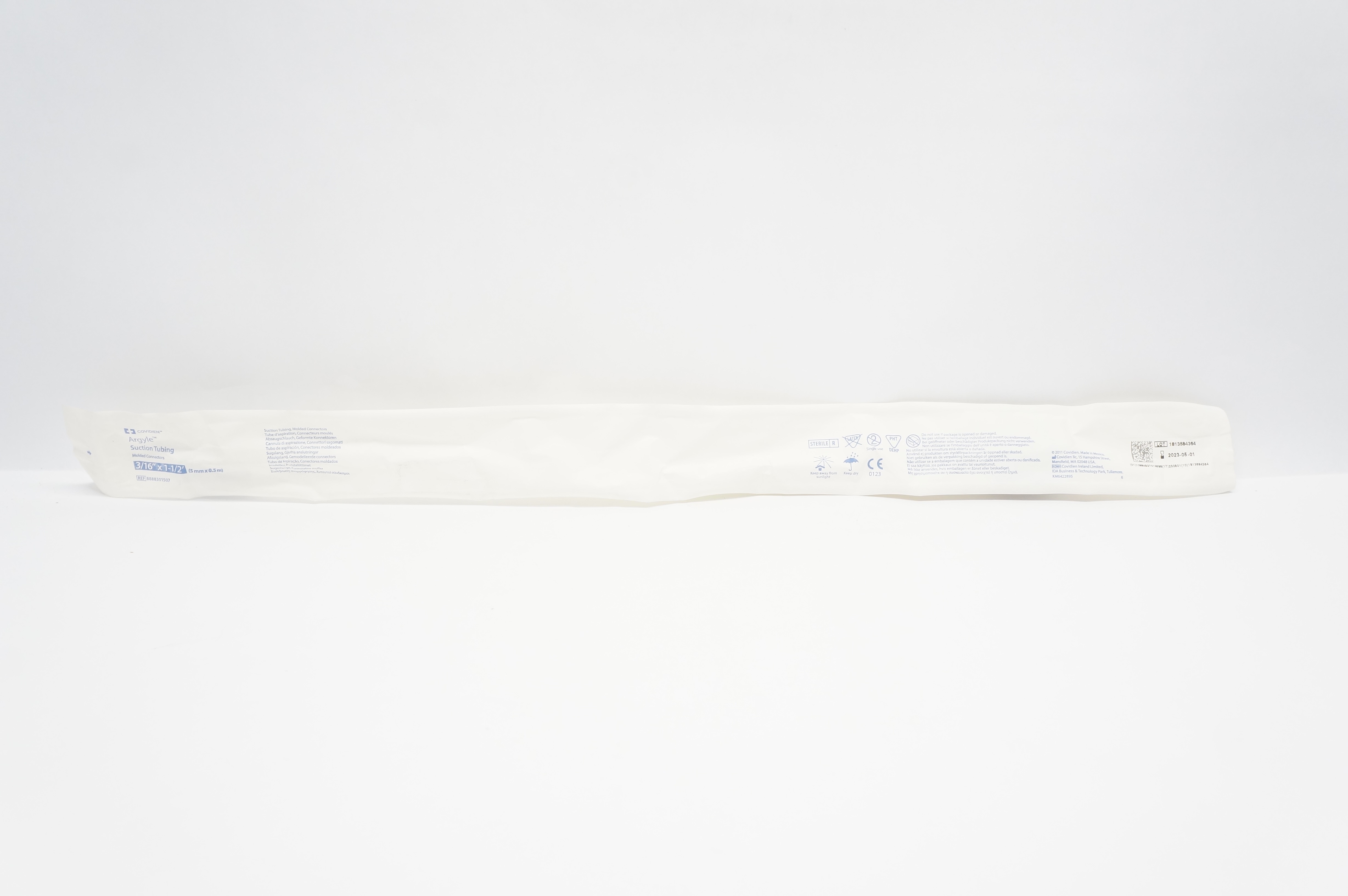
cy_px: 448
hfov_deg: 62.0
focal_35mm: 30
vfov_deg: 43.5
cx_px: 674
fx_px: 1122
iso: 800
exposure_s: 1/60
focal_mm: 20
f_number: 6.3
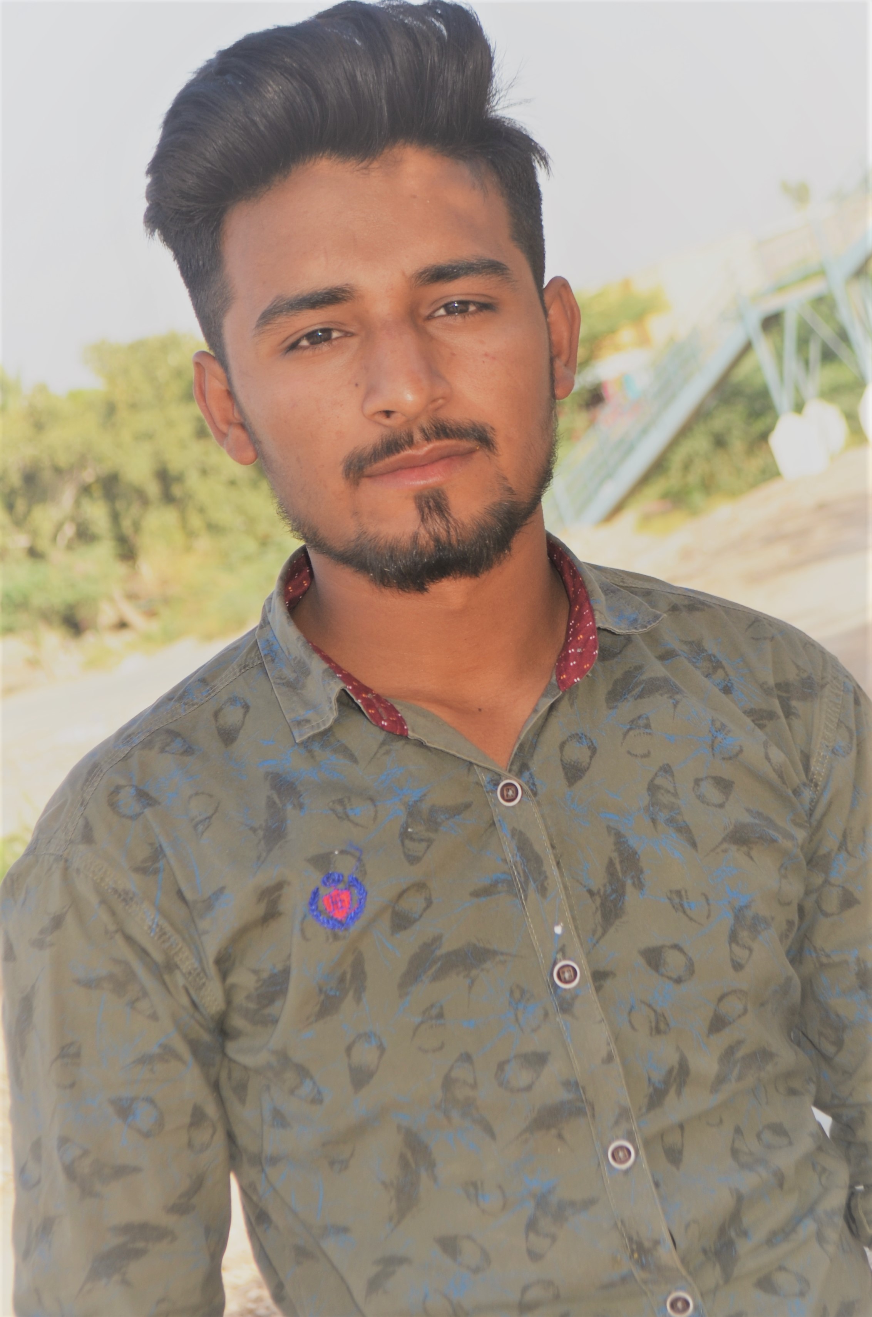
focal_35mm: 57
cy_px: 658
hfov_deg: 23.7
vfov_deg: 35.1
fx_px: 2080
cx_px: 436
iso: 100
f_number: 5
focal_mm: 38
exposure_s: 1/200
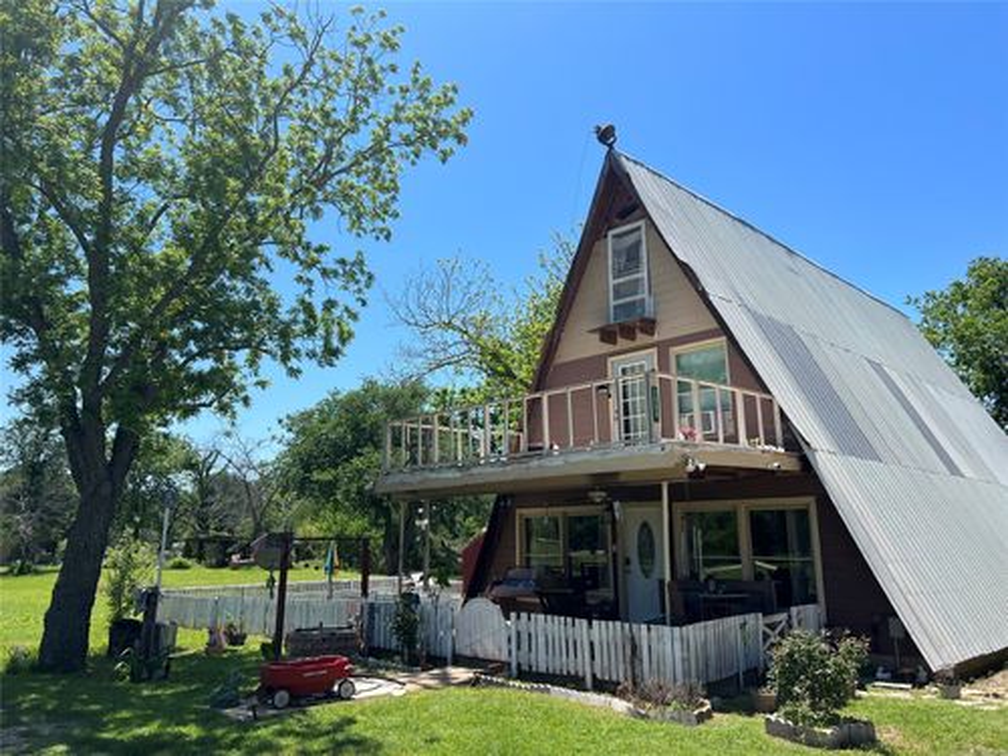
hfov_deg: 67.3
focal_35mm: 26
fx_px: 757
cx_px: 504
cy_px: 378
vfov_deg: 53.1
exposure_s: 1/3356
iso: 50
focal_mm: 5.7
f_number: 1.5
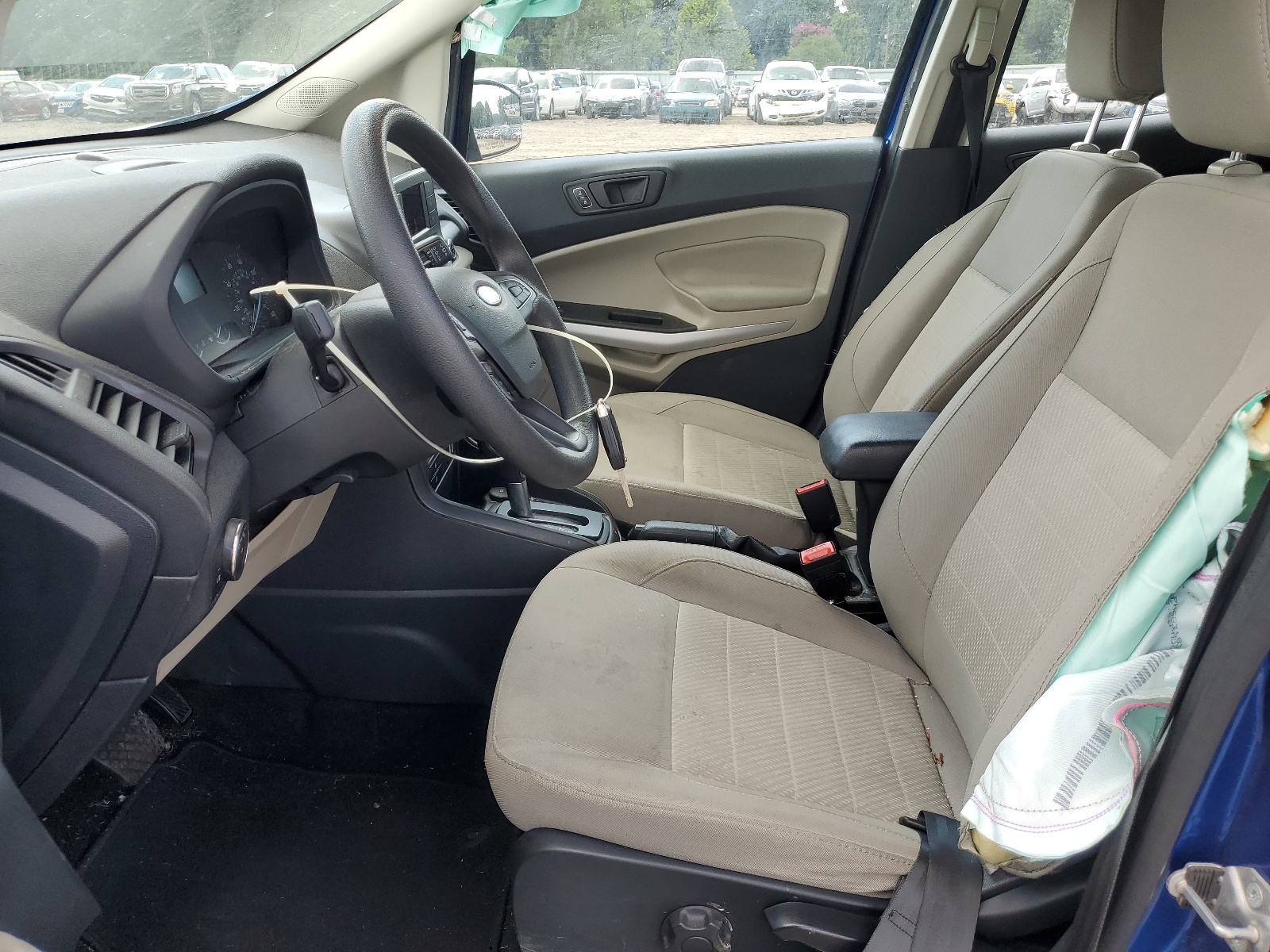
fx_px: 954
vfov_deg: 53.1
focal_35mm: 26
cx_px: 635
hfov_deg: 67.3
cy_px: 476
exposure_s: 1/333
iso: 50
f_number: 1.5
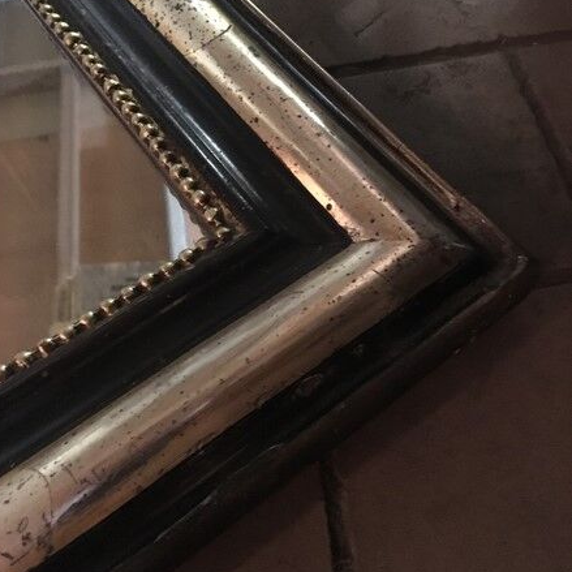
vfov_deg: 46.7
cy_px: 206
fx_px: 654
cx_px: 280
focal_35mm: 35
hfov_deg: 47.2
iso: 1000
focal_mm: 4.15
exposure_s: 1/17
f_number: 2.2
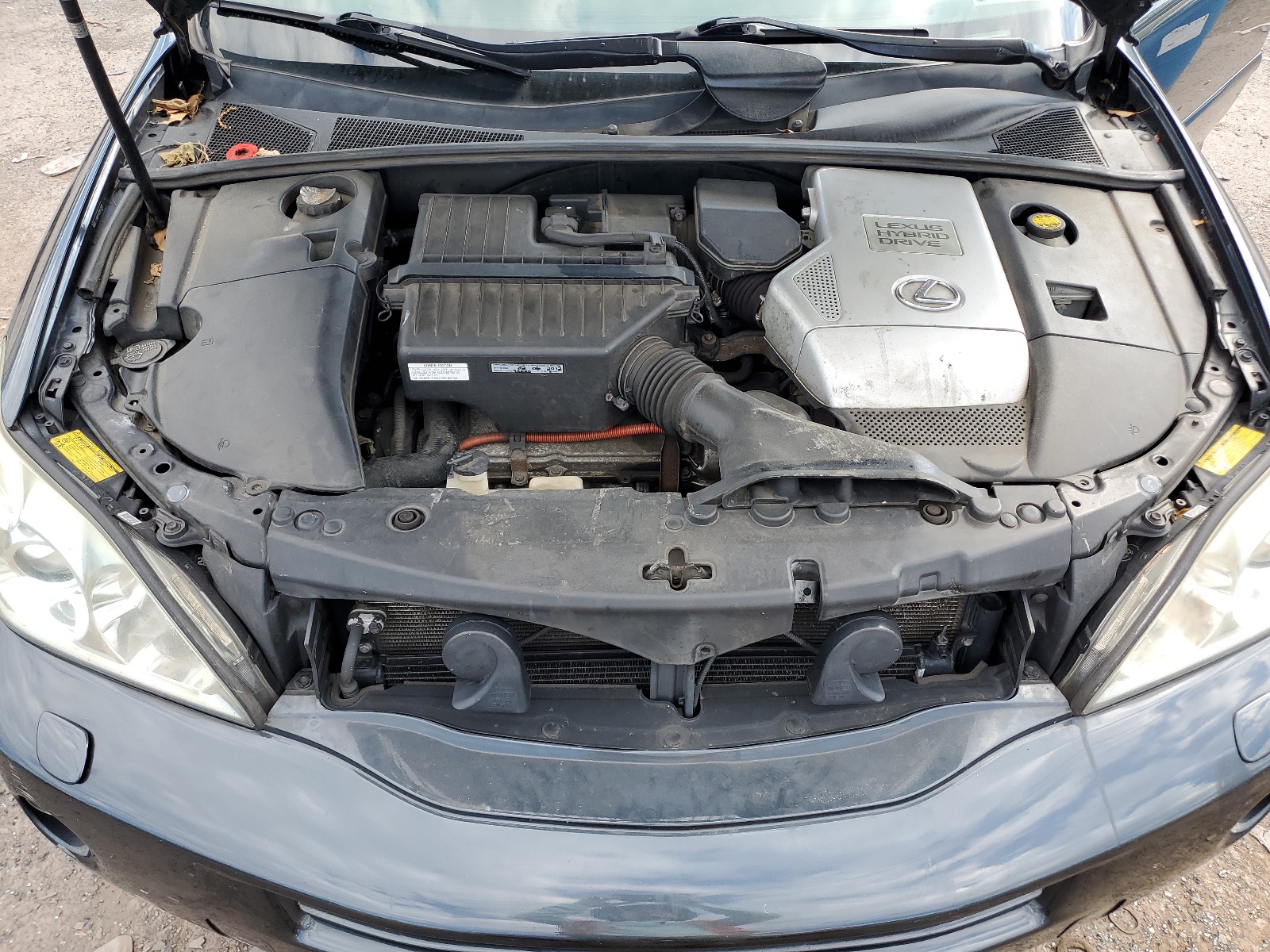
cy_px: 476
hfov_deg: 67.3
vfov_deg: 53.1
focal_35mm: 26
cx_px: 635
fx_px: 954
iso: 50
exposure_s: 1/435
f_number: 1.5
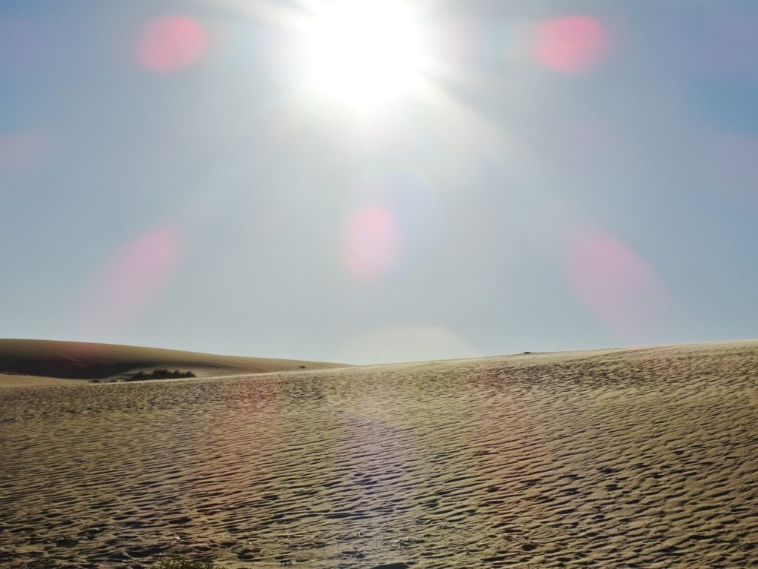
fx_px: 1270
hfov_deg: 33.2
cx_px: 379
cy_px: 284
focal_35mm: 58
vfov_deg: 25.2
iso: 80
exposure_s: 1/2000
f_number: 5.6
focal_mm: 9.87
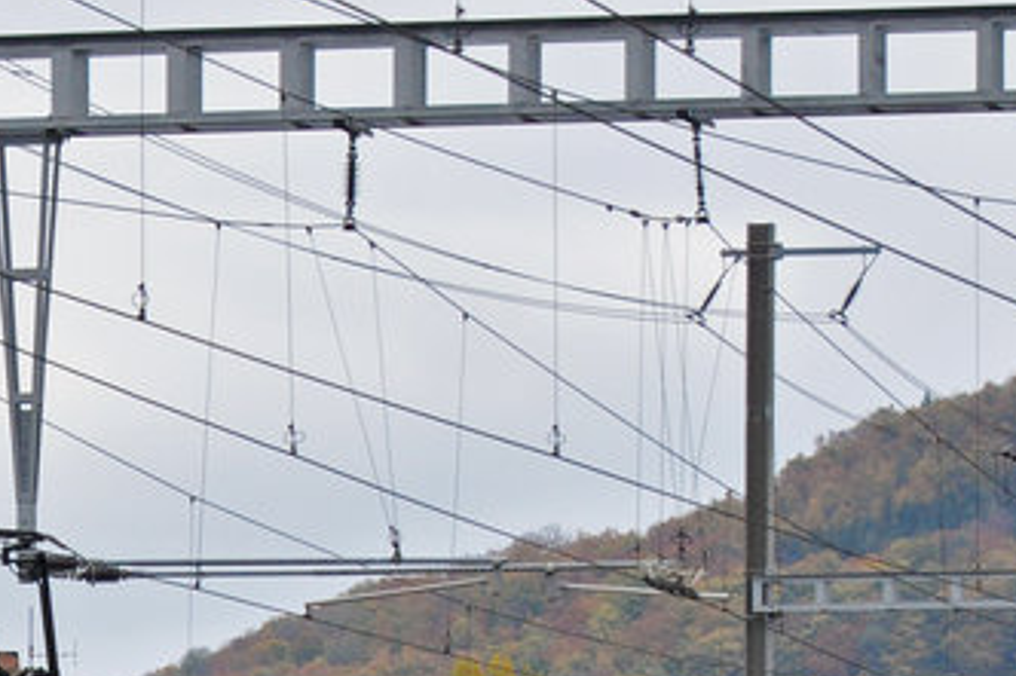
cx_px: -236
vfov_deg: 3.6
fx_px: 10690
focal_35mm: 379
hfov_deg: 5.4
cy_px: 1057
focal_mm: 70
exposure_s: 1/1000
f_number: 5
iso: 640
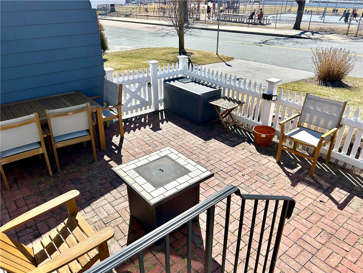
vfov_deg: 53.1
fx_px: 273
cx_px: 182
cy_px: 136
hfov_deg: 67.3
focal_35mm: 26
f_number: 1.5
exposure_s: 1/3460
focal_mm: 5.7
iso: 50
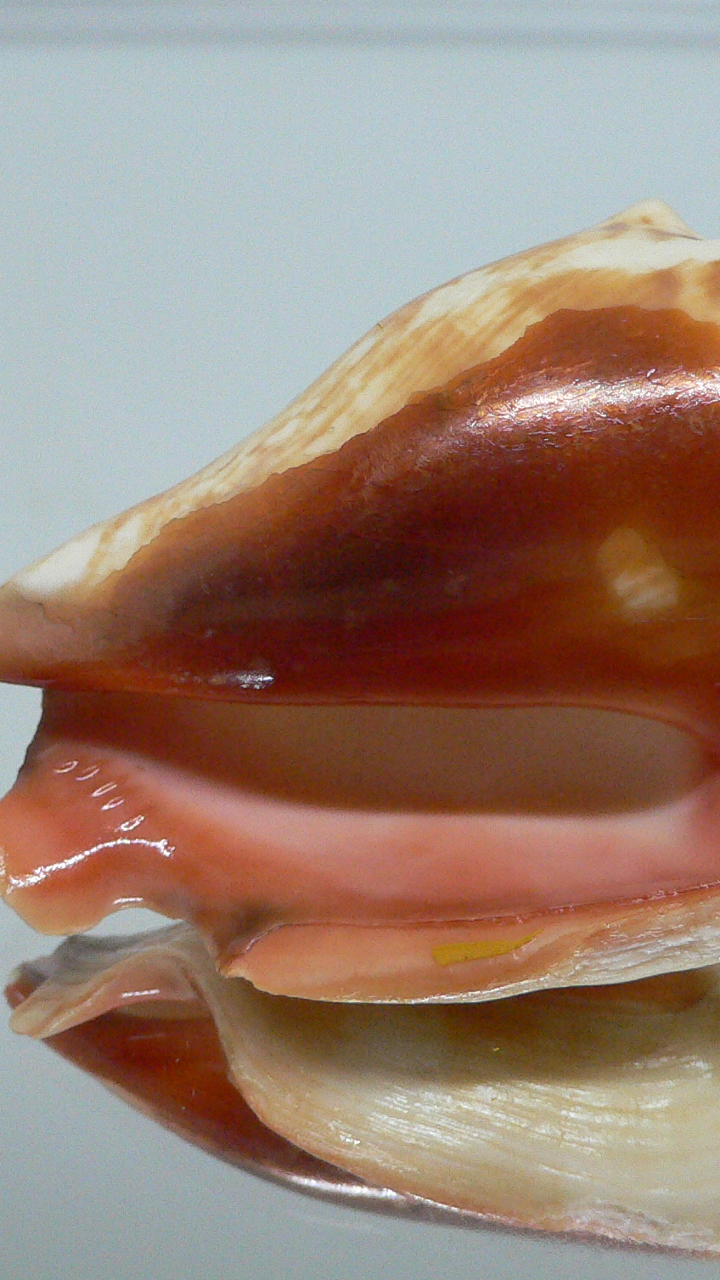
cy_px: 640
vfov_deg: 40.6
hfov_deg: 23.3
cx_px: 506
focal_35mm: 51
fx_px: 1730
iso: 200
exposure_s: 1/50
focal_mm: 4.6
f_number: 2.8
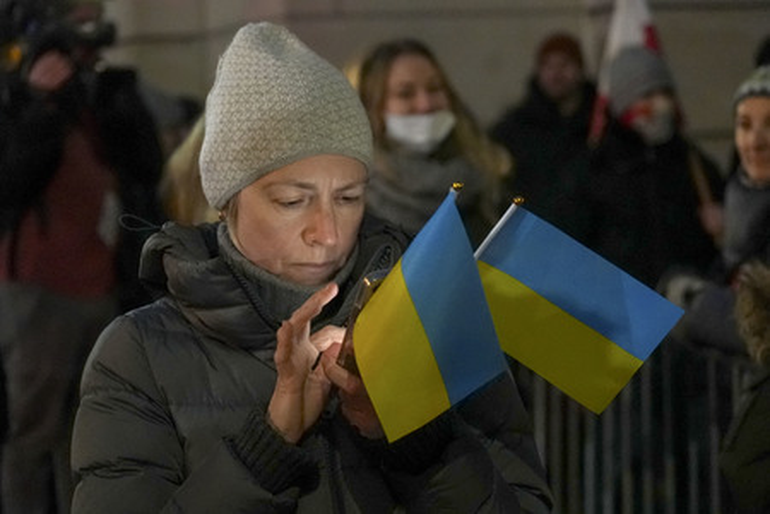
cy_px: 257
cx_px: 385
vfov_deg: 13.7
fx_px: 2139
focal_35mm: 100
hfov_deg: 20.4
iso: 20000
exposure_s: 1/200
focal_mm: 100
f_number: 5.6
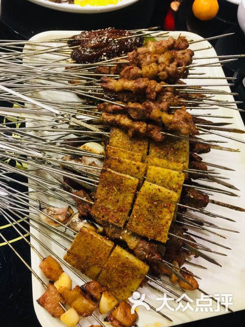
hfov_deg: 48.2
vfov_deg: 61.7
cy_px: 164
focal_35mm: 29
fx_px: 274
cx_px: 122
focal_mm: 4.15
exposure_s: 1/17
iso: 80
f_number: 2.2
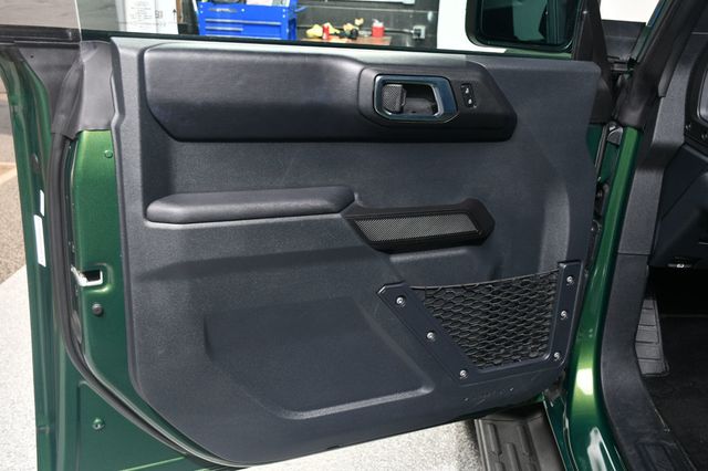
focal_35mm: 34
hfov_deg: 55.8
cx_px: 354
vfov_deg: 38.8
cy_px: 236
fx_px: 668
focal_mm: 23
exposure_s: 1/160
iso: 100
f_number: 6.3
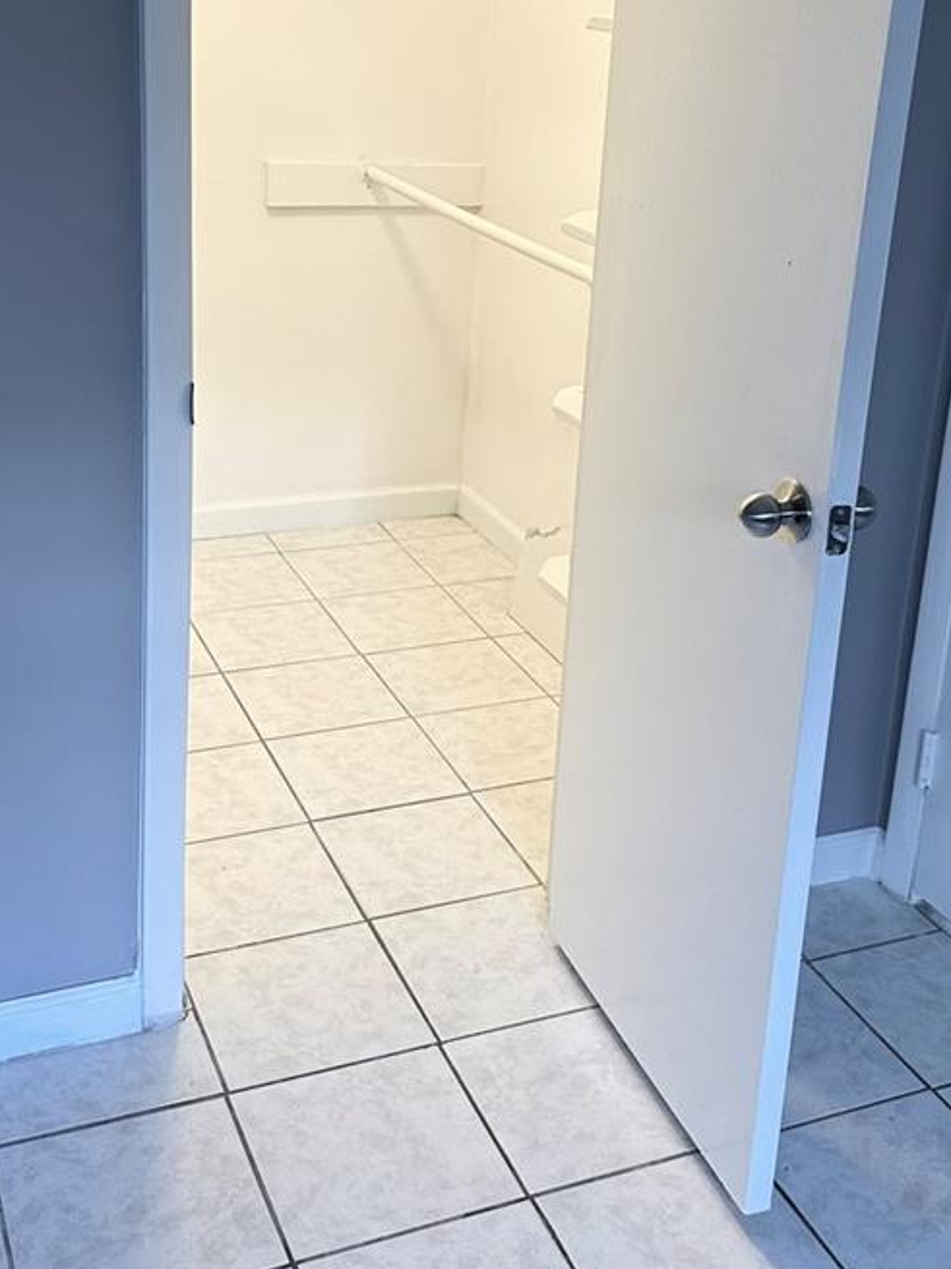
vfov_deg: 42.3
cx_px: 490
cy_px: 417
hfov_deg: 32.9
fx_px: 1612
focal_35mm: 44
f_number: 1.78
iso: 200
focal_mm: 6.86
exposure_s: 1/120
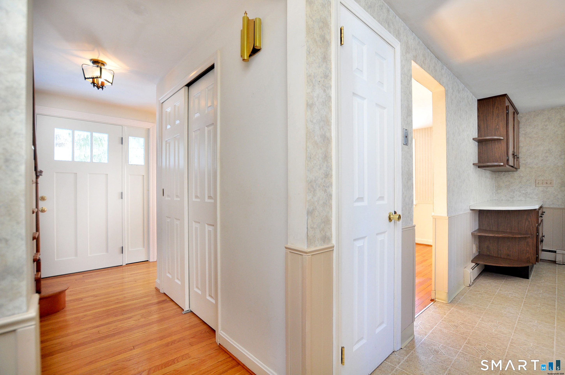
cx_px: 282
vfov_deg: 77.2
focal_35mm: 15
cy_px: 188
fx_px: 235
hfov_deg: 100.5
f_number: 4.5
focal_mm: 10
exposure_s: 1/80
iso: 500
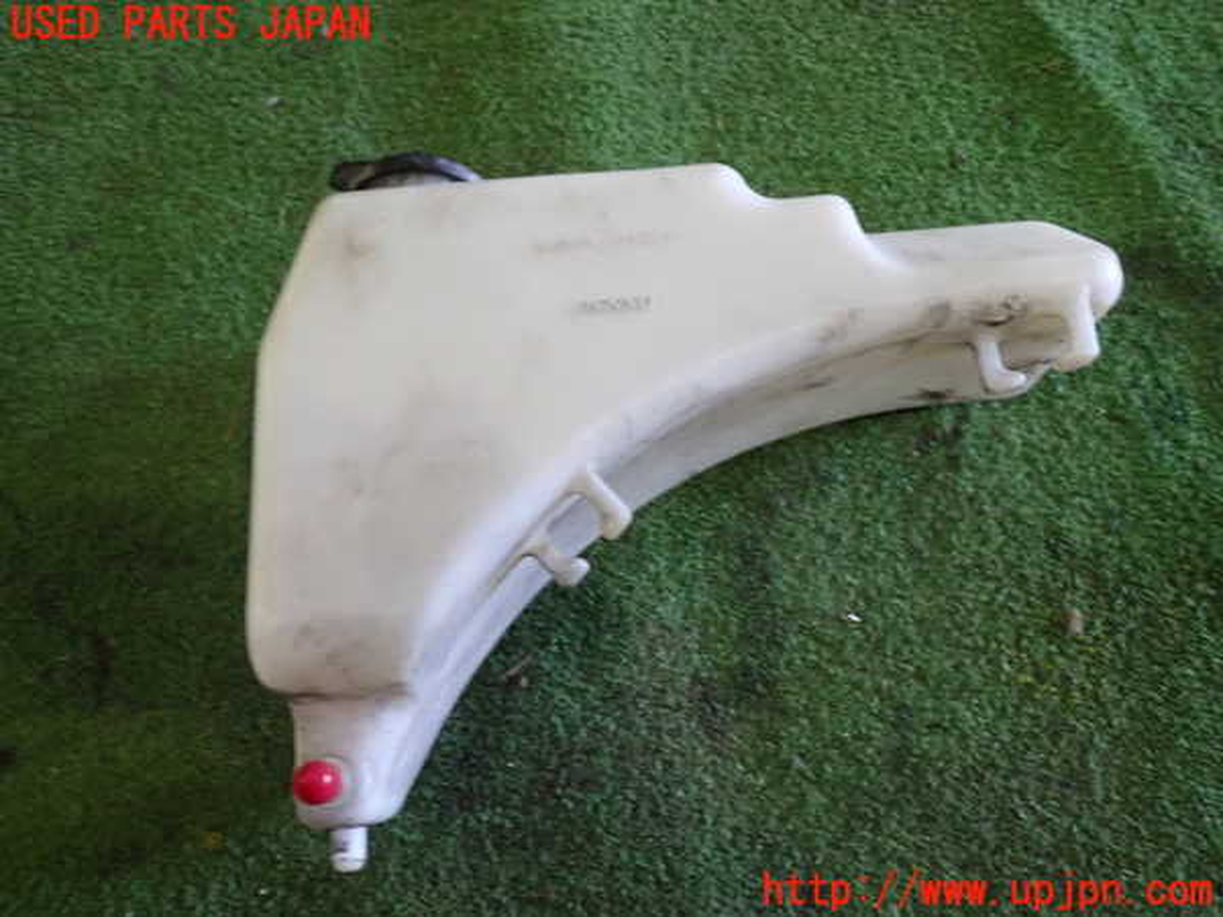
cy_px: 458
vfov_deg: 46.8
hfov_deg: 60.0
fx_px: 1060
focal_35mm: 30
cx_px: 612
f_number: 2.3
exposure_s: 1/30
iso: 250
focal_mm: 5.4
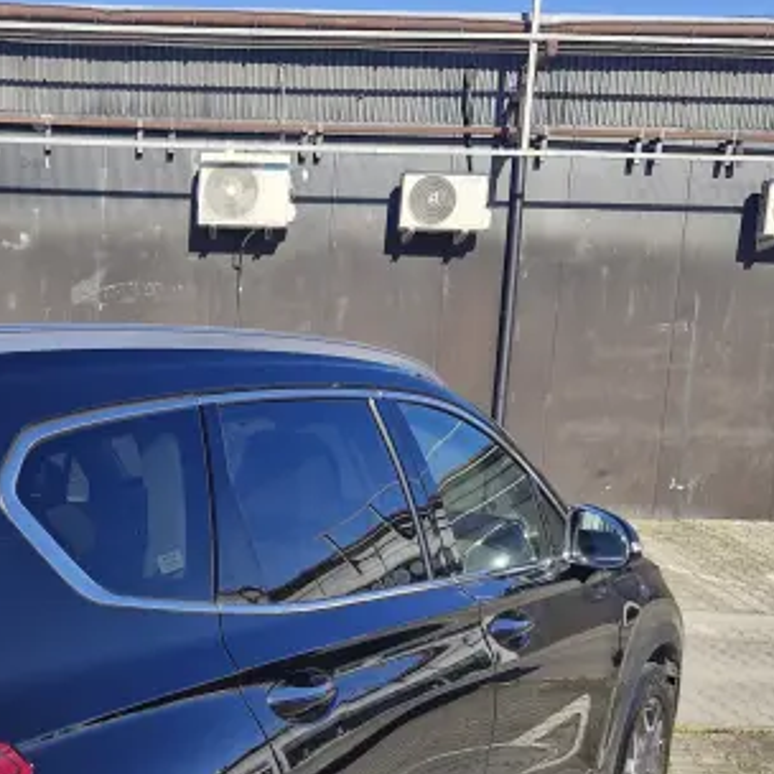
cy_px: 673
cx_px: 122
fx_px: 1442
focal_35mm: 57
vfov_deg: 29.0
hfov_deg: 29.2
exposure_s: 1/1056
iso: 50
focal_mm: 5.54
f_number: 1.8
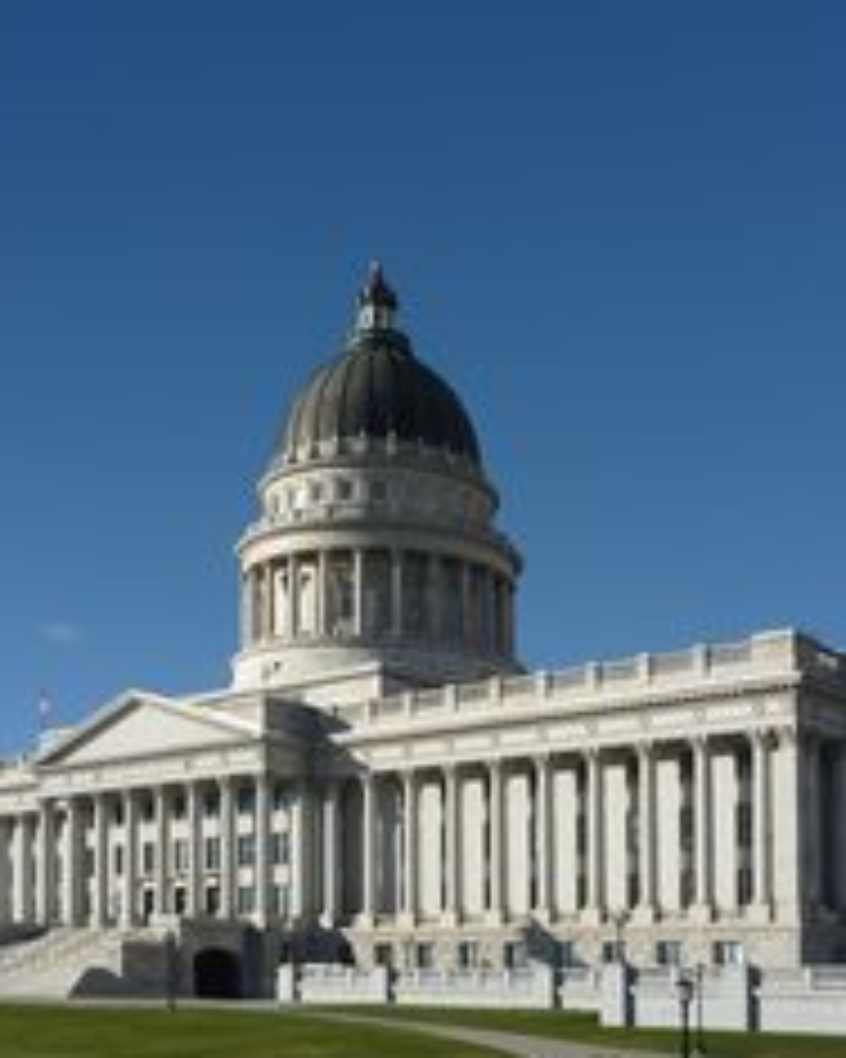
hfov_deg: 11.6
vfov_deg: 14.5
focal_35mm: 133
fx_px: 4163
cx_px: 418
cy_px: 536
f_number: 5.6
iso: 80
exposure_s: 1/400
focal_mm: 14.3
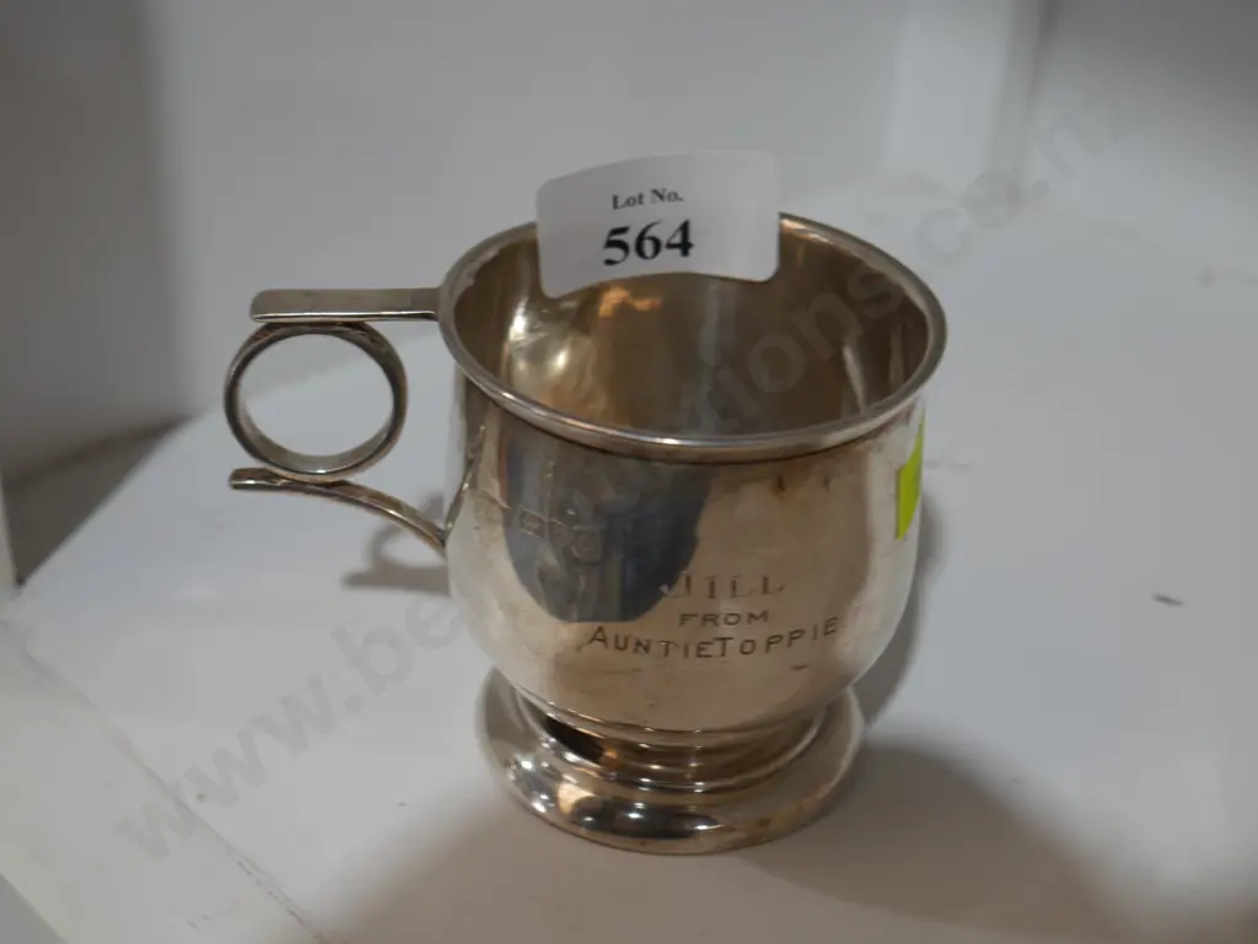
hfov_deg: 41.2
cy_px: 472
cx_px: 629
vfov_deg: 31.5
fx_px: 1672
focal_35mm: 46
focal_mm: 23
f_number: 5.1
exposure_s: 1/60
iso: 200
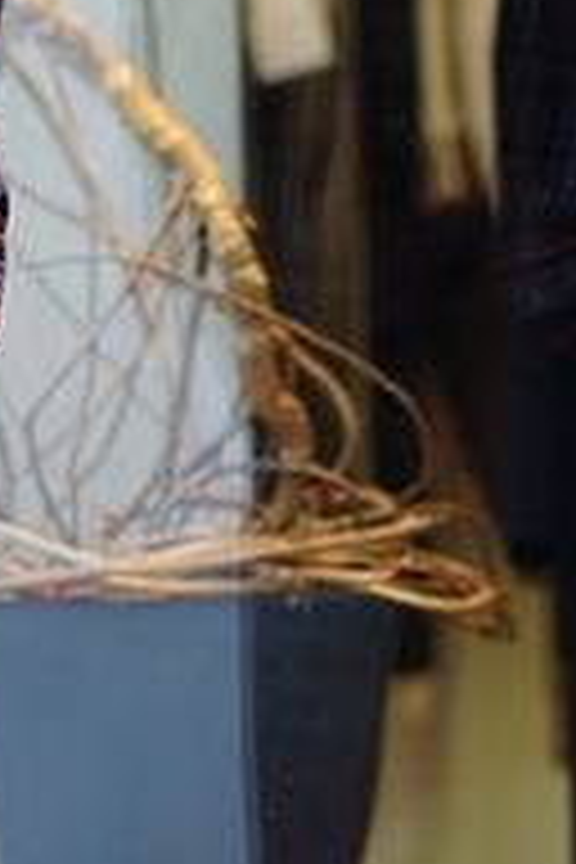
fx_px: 5496
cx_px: 220
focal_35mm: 229
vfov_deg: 9.0
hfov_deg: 6.0
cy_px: 587
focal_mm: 55
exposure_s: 1/80
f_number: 2
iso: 100
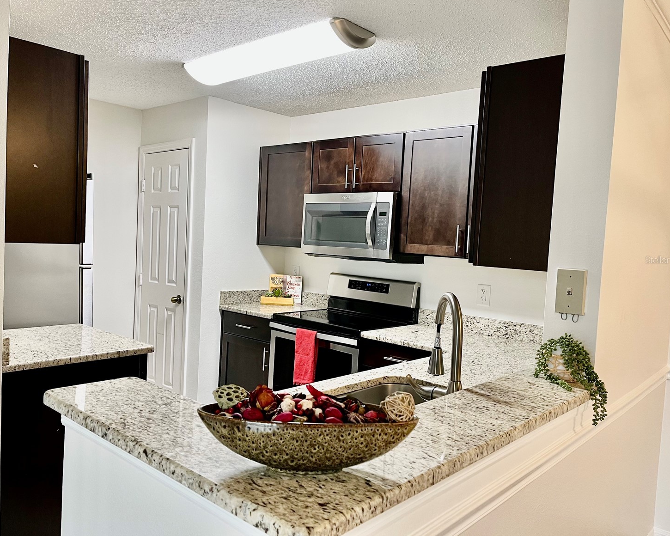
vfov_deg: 51.5
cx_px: 319
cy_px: 260
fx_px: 555
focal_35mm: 28
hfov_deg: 62.2
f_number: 1.6
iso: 80
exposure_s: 1/60
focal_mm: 5.1
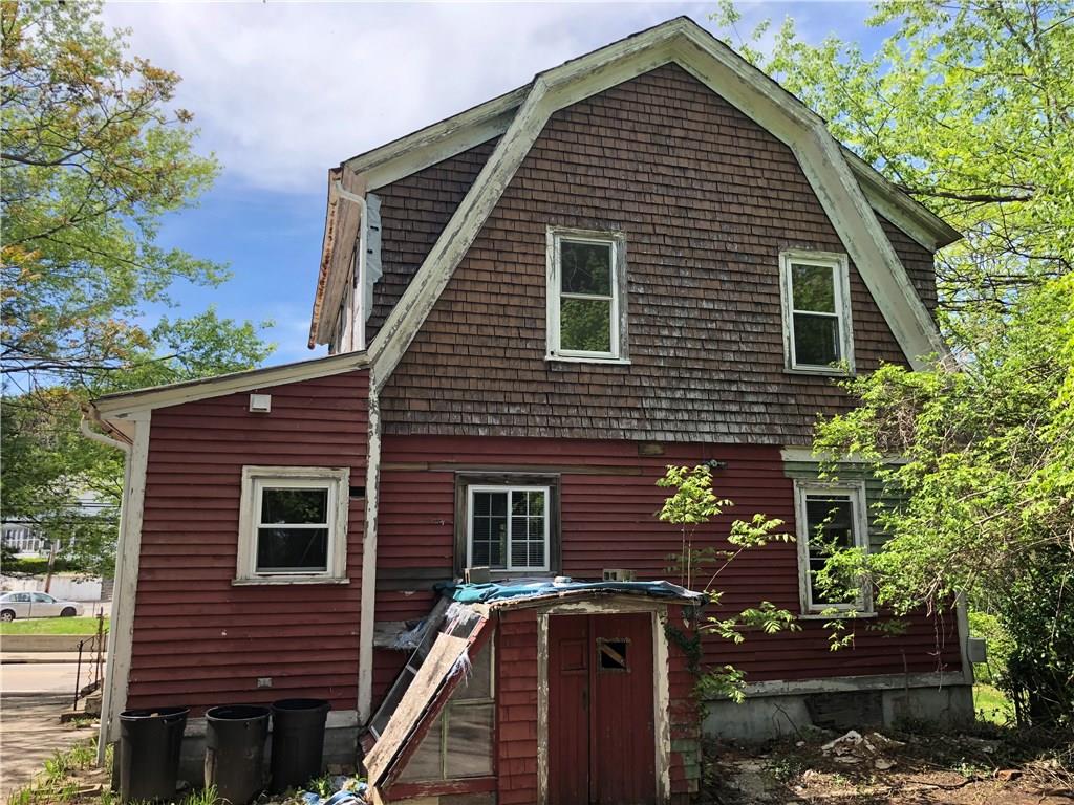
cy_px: 402
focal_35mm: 28
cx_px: 537
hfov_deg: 63.4
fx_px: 869
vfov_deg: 49.7
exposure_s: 1/716
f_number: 1.8
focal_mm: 4
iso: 20
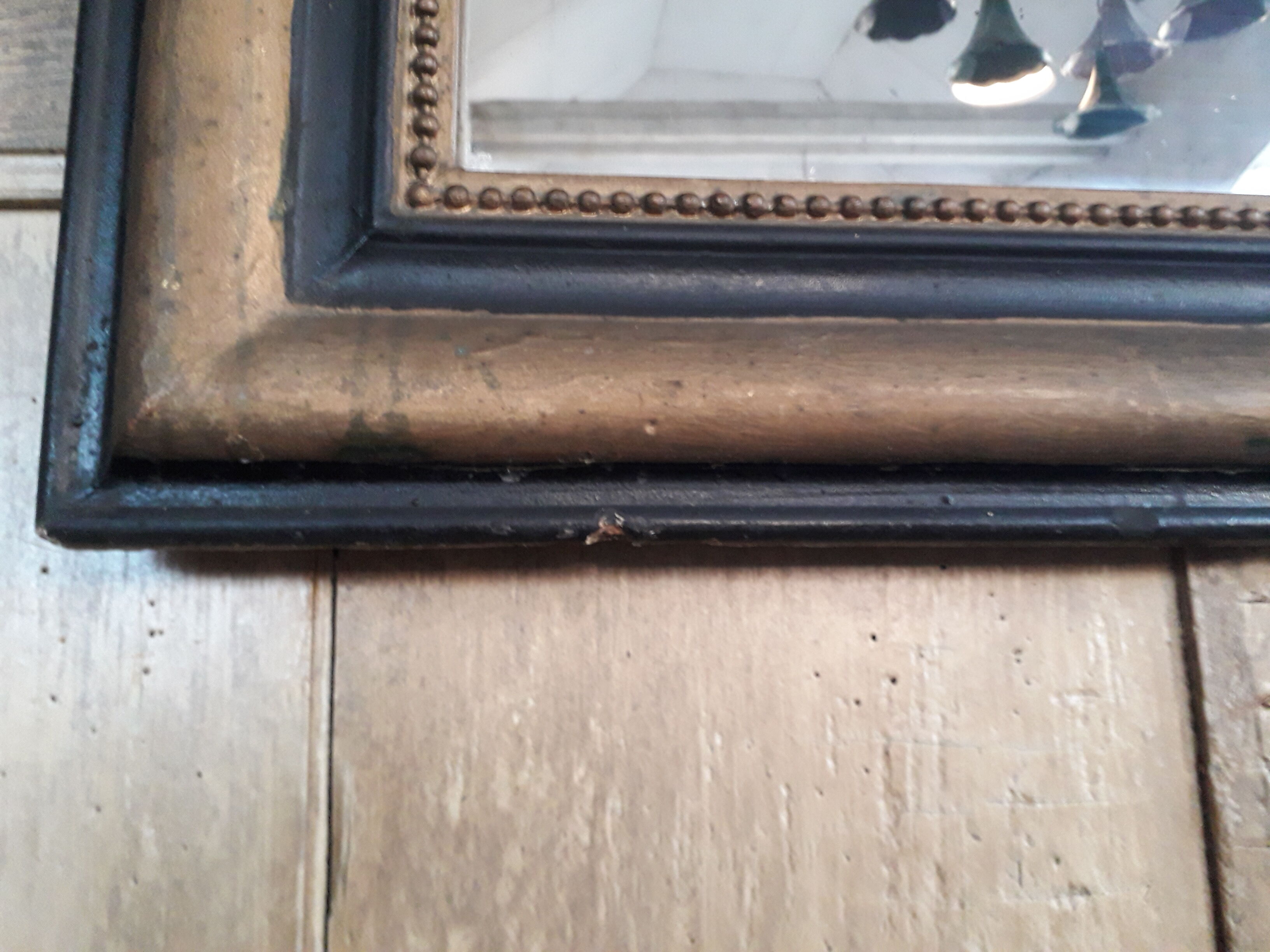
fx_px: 991
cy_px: 476
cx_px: 635
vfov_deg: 51.4
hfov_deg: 65.3
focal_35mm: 27
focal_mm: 3.6
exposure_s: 1/25
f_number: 1.9
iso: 250
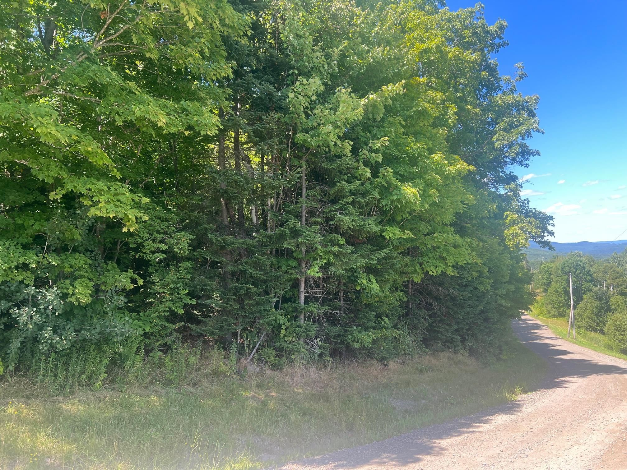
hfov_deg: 67.3
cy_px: 235
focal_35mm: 26
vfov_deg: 53.1
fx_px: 471
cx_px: 314
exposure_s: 1/383
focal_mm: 5.7
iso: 50
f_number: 1.5
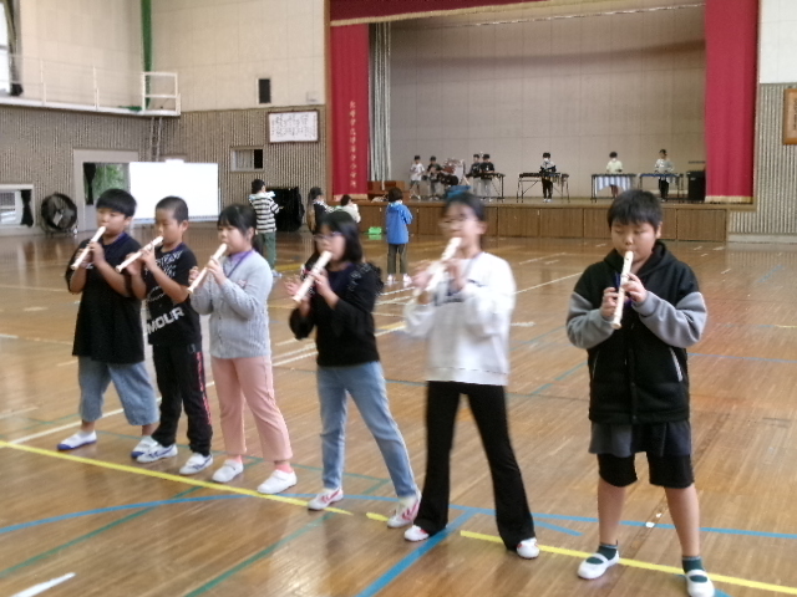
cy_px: 298
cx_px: 398
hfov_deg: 43.9
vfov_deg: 33.6
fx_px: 990
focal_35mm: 43
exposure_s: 1/20
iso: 400
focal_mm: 7.8
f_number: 4.7
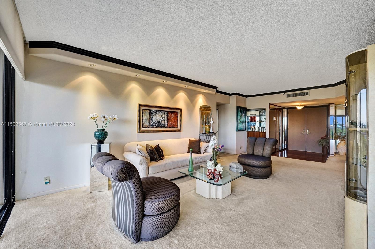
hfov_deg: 104.3
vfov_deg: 81.1
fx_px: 146
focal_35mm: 14
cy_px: 124
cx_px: 188
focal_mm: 14
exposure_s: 1/400
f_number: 4
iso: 1250
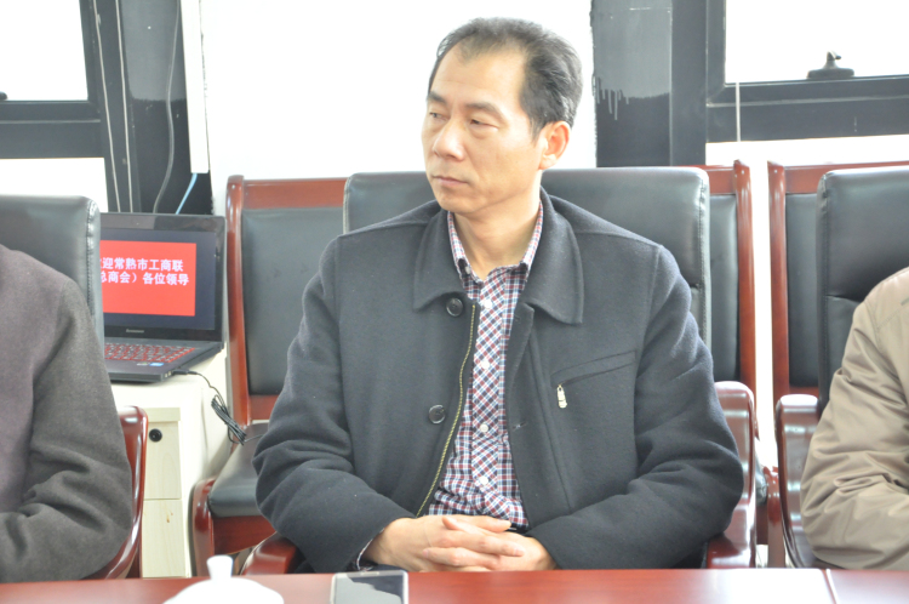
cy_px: 302
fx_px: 2194
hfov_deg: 23.4
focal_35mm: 87
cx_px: 454
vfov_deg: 15.7
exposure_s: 1/20
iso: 1400
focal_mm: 58
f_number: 5
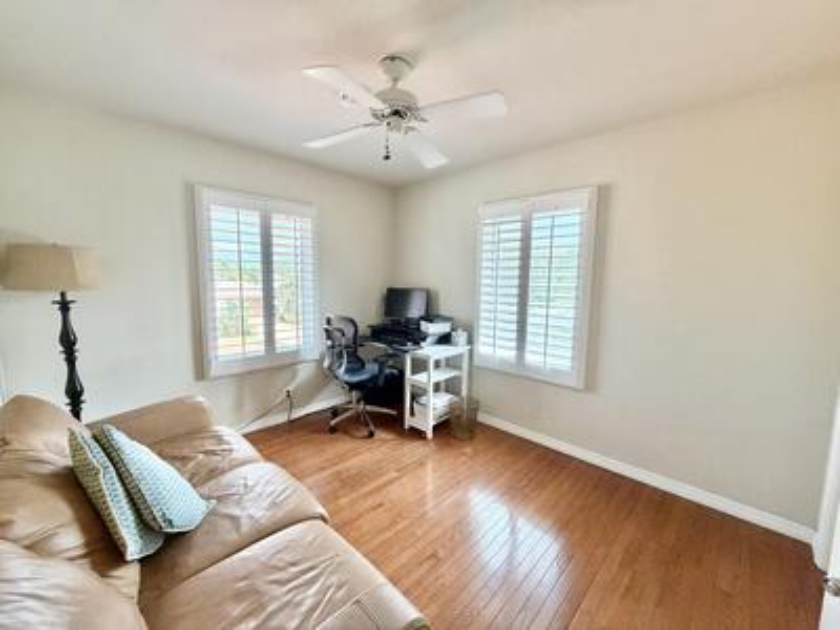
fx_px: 340
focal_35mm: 14
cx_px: 420
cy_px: 315
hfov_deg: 102.1
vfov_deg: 85.7
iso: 250
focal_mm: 2.22
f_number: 2.2
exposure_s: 1/121
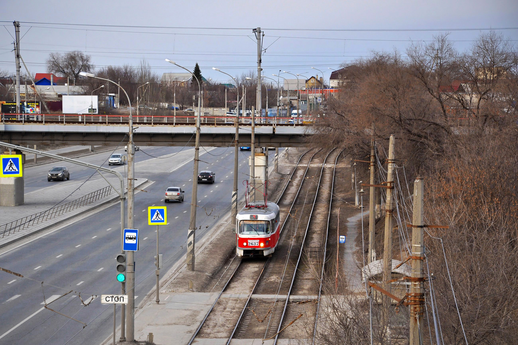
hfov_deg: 17.1
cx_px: 259
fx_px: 1726
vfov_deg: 11.4
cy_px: 172
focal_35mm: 120
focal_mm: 80
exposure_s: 1/250
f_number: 5.6
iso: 200
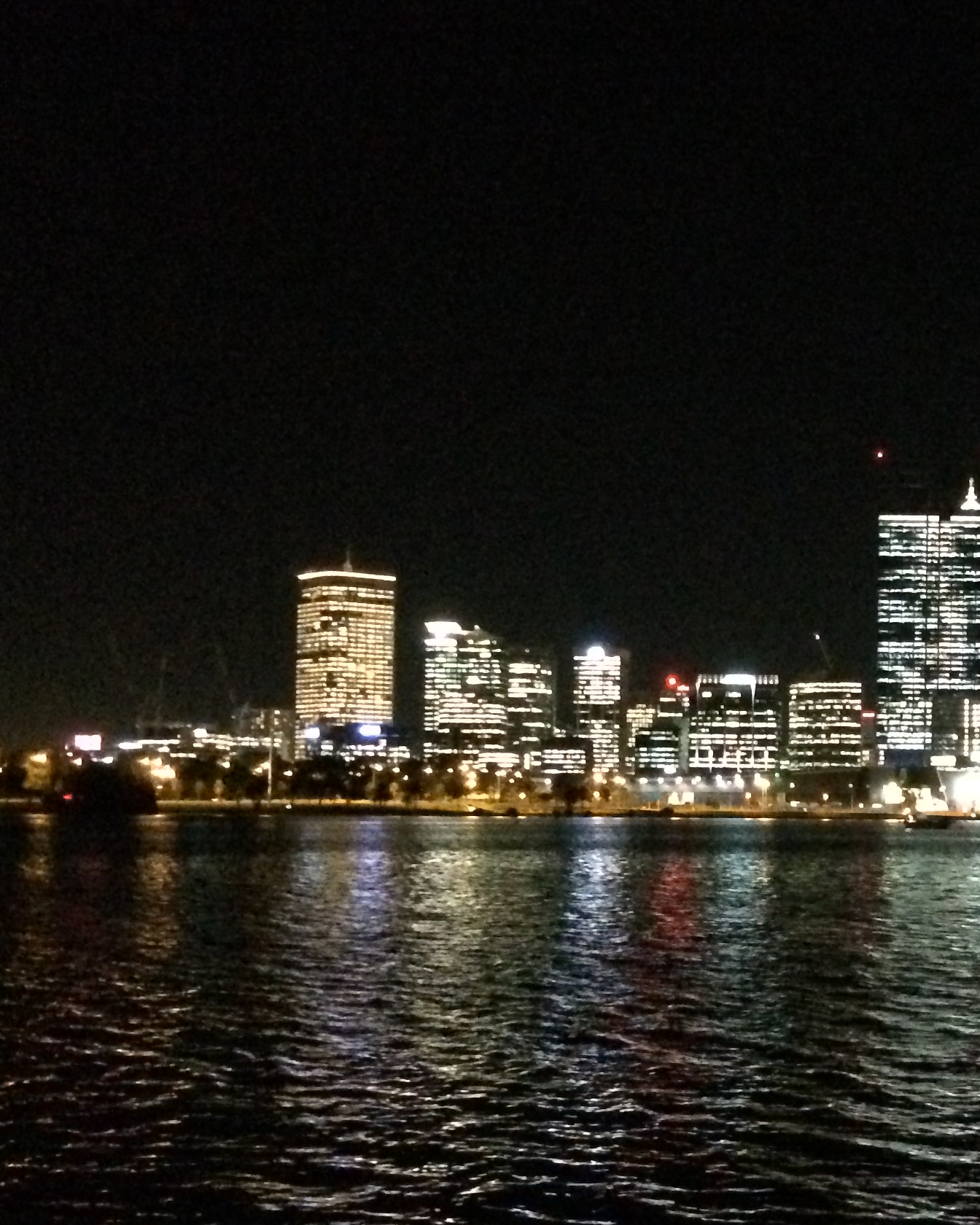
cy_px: 782
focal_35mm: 55
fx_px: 1994
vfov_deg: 33.9
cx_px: 1050
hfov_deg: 25.8
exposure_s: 1/15
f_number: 2.2
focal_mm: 4.15
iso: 2000
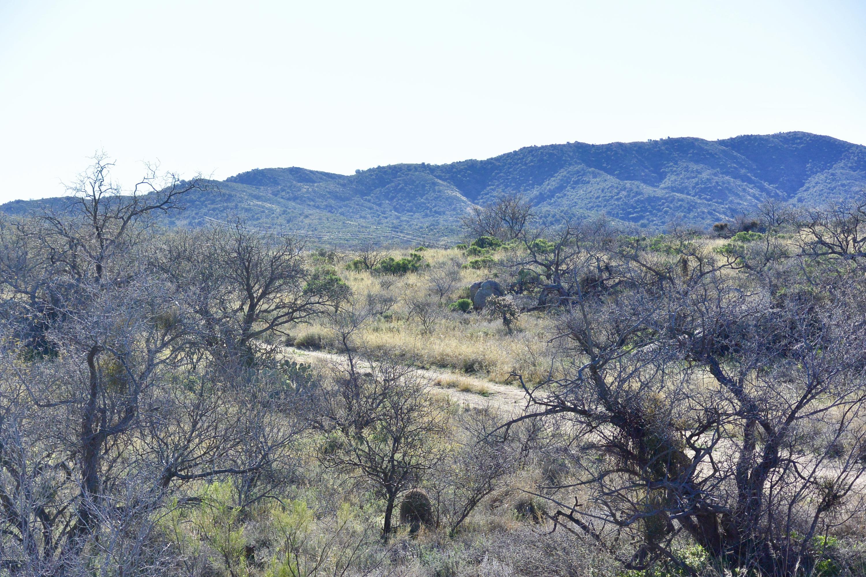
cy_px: 288
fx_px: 1996
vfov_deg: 16.5
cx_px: 433
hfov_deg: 24.5
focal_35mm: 83
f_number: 5
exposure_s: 1/800
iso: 160
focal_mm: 30.9
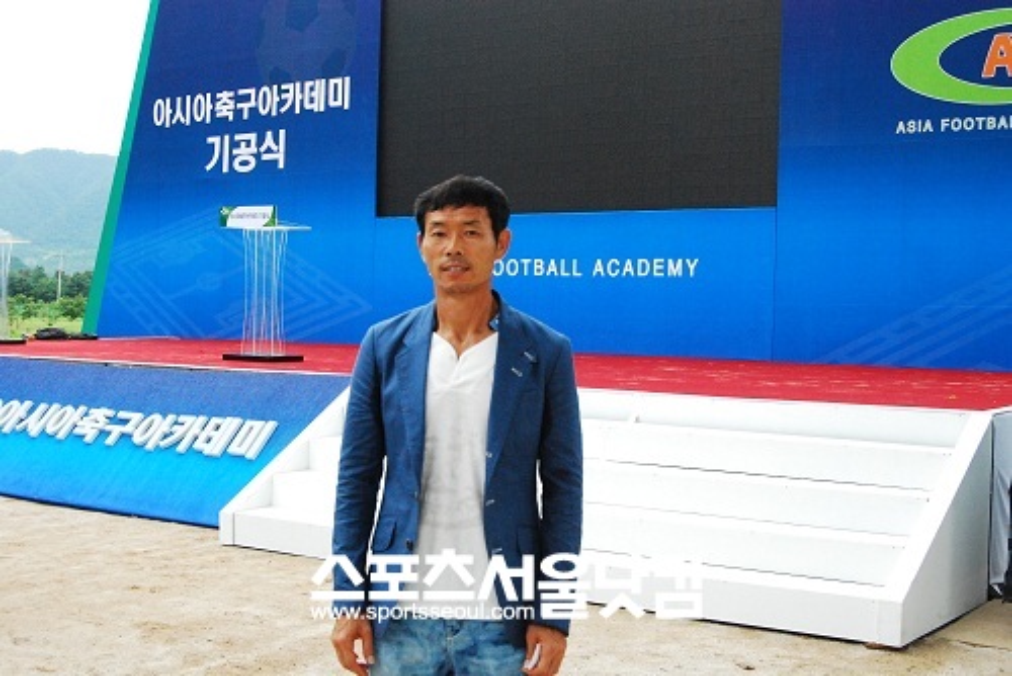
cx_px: 506
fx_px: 1350
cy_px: 338
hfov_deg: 41.1
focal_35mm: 48
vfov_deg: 28.1
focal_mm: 32
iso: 1600
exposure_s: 1/320
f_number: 9
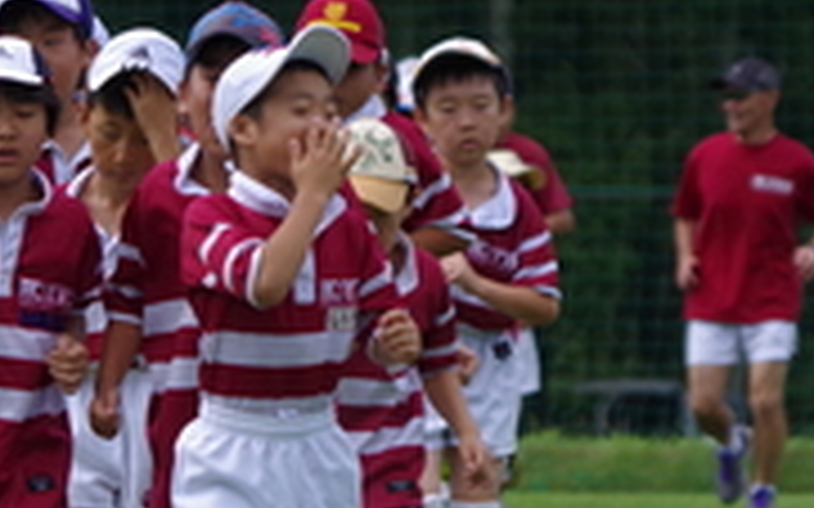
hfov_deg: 2.9
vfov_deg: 1.8
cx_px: 162
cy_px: 366
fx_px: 15901
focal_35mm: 717
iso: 800
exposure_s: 1/1600
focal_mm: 170
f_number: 7.1
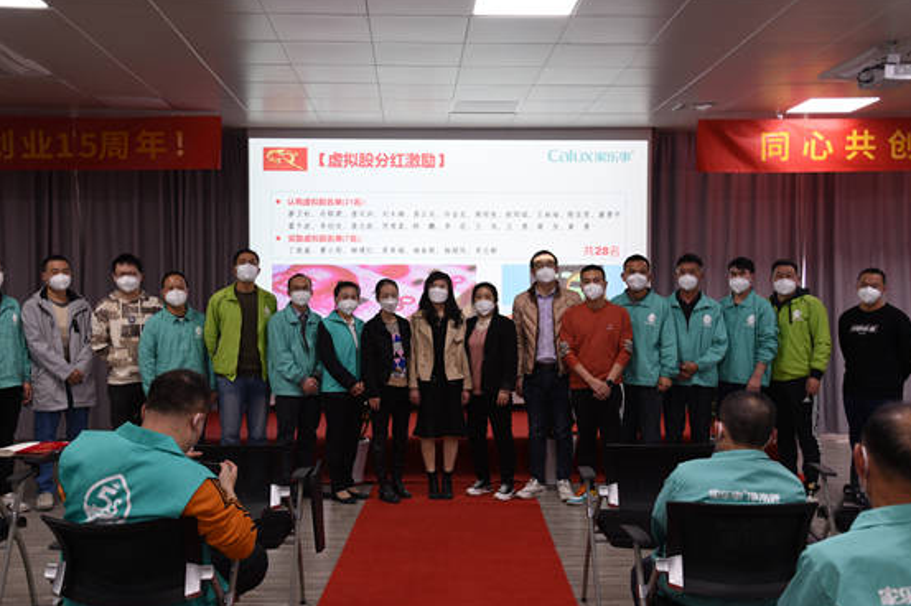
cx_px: 441
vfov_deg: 35.0
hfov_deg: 50.7
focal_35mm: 38
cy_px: 321
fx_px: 961
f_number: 5.6
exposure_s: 1/10
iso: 400
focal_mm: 35
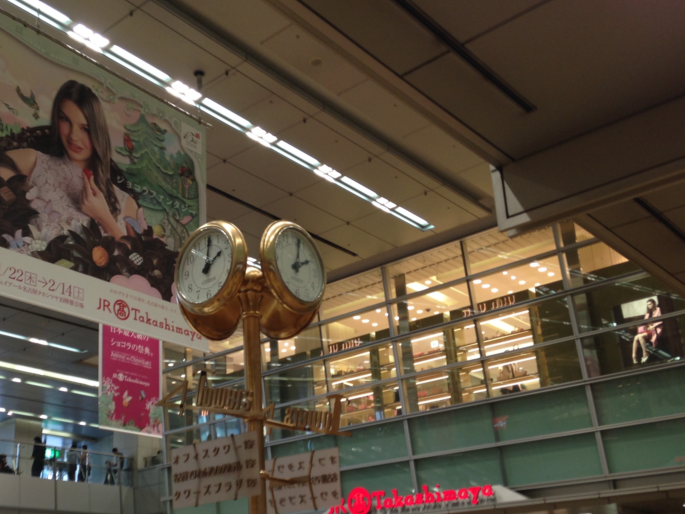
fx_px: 930
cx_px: 234
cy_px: 321
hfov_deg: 40.0
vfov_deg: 30.7
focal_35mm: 47
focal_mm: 4.12
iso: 50
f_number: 2.4
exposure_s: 1/30
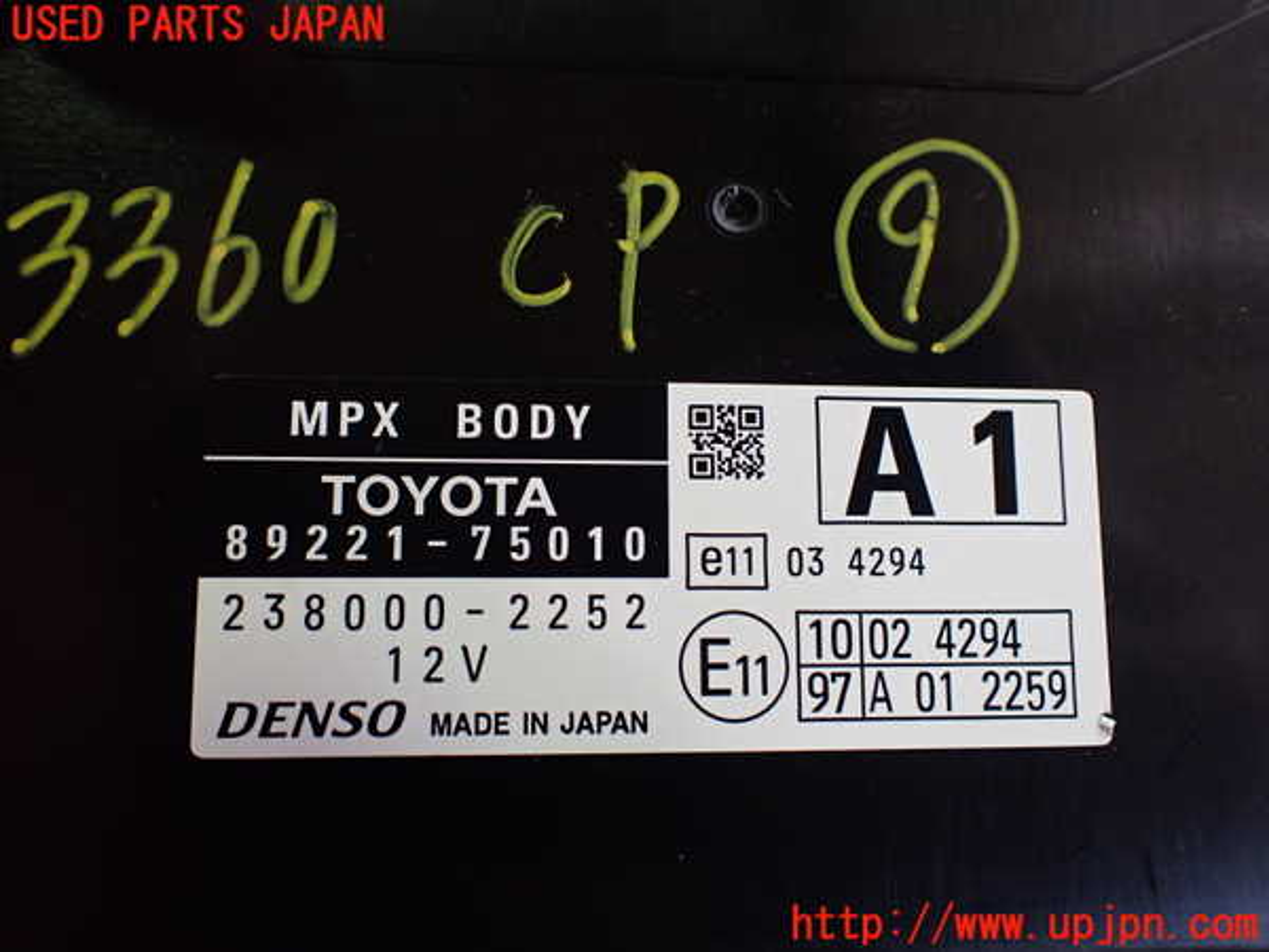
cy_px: 476
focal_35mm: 30
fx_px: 1100
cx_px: 634
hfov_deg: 60.0
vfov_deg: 46.8
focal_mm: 5.4
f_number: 2.3
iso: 400
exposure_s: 1/125
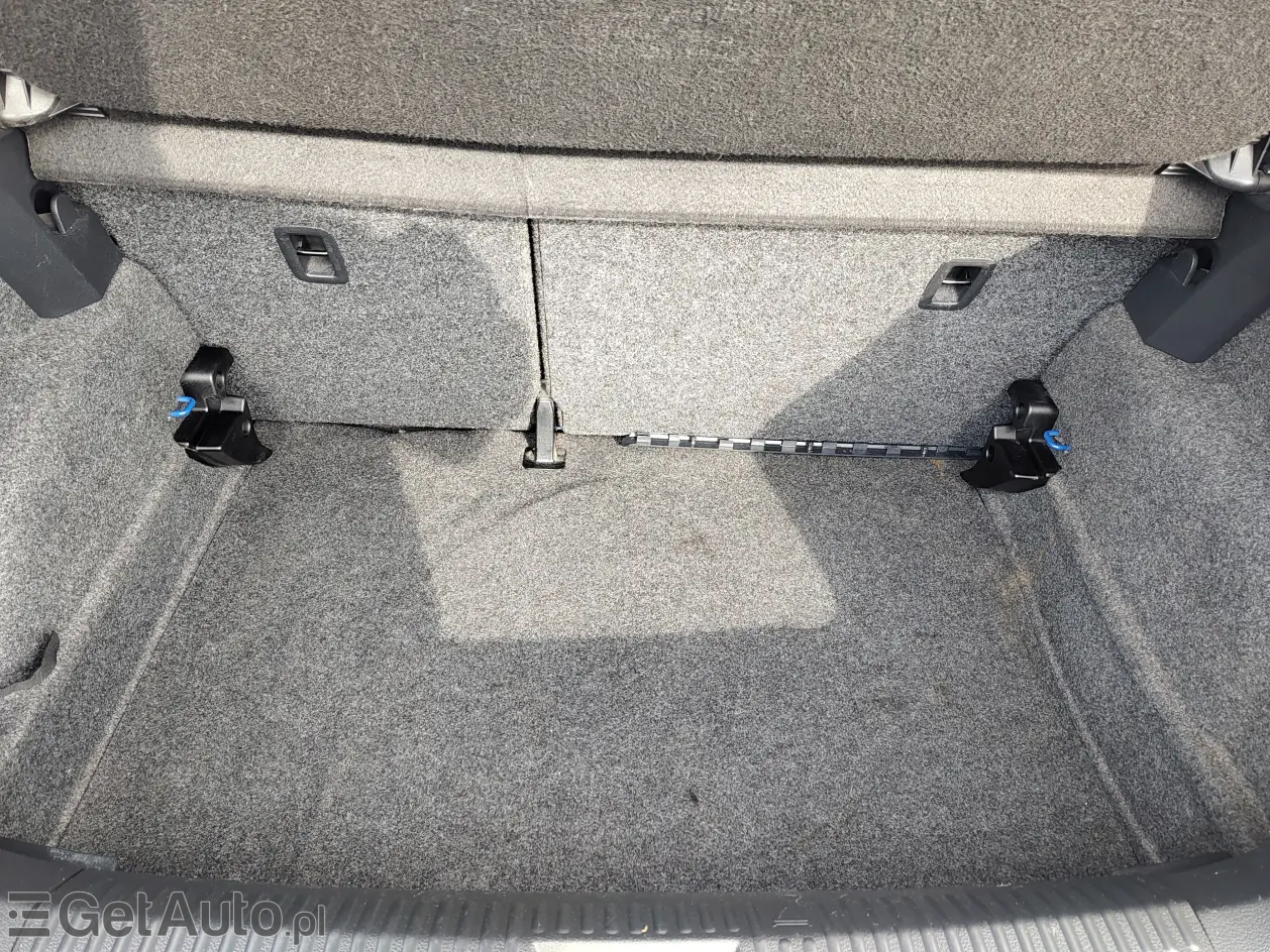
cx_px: 635
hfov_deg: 73.9
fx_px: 844
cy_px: 476
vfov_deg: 58.9
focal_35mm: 23
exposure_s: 1/100
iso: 206
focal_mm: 5.56
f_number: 1.8
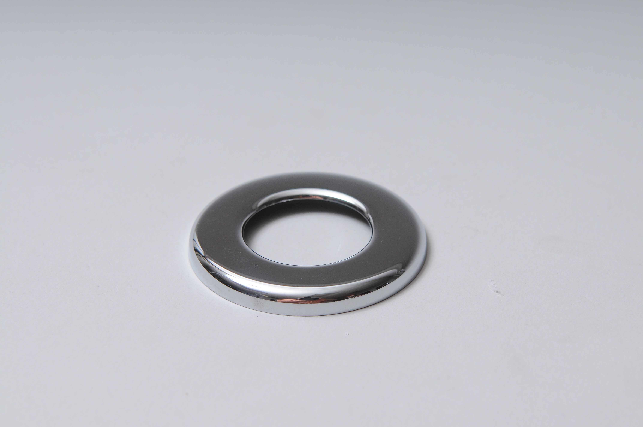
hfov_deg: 16.7
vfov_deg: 11.1
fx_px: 2194
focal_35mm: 123
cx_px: 322
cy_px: 214
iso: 400
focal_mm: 82
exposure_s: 1/250
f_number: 7.1
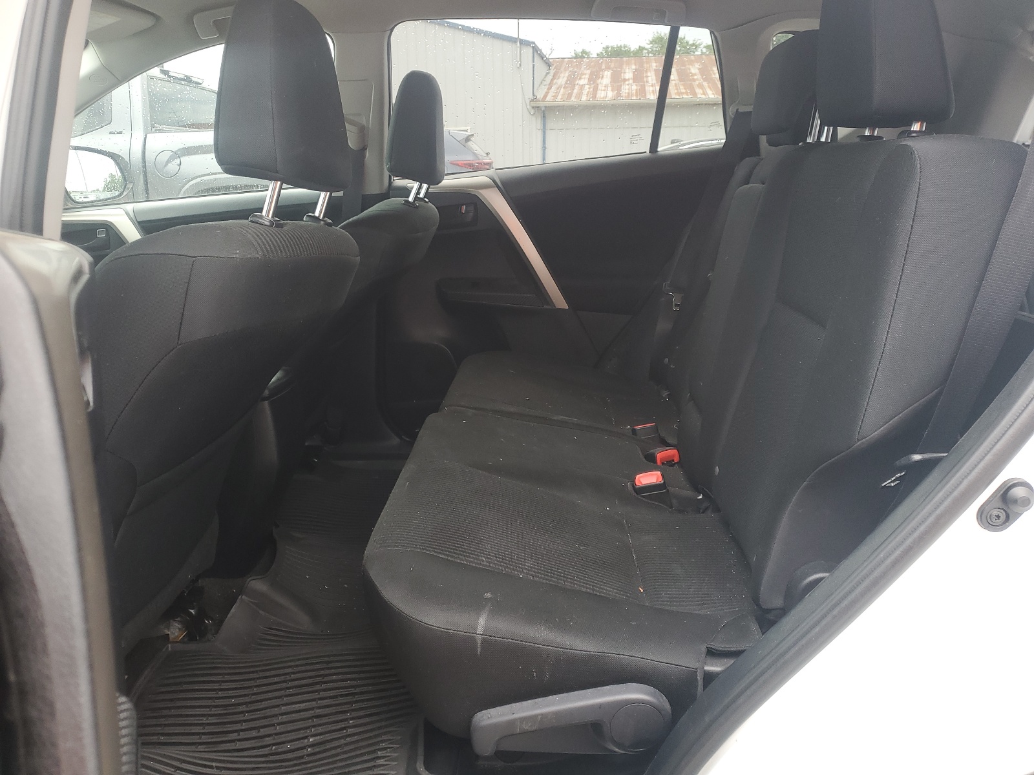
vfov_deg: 53.1
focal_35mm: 26
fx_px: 777
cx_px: 517
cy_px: 388
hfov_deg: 67.3
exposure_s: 1/60.2
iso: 54
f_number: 1.5
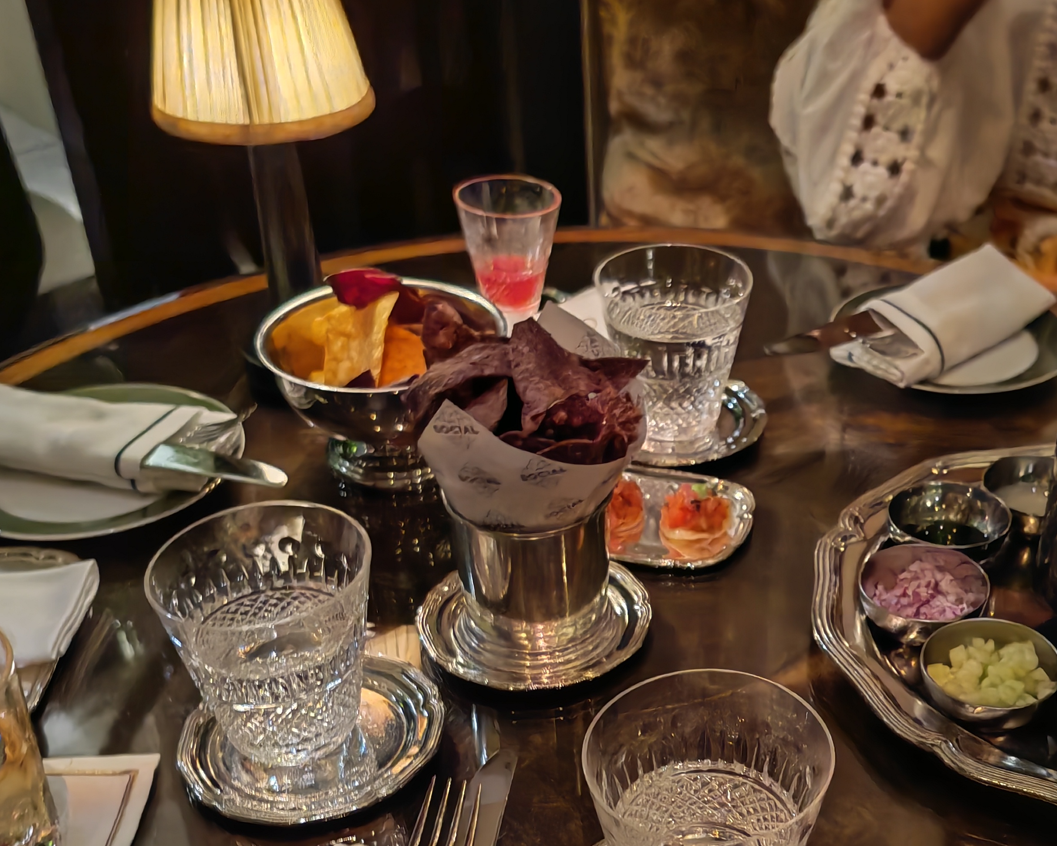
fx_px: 1377
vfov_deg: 33.7
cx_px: 731
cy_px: 594
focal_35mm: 44
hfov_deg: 41.3
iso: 4000
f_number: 1.6
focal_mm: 5.4
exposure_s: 1/20
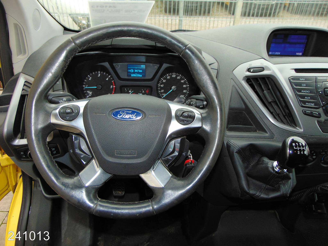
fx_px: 237
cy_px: 123
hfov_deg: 69.4
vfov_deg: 54.9
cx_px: 164
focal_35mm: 25
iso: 80
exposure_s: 1/30
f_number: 3
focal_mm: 4.5
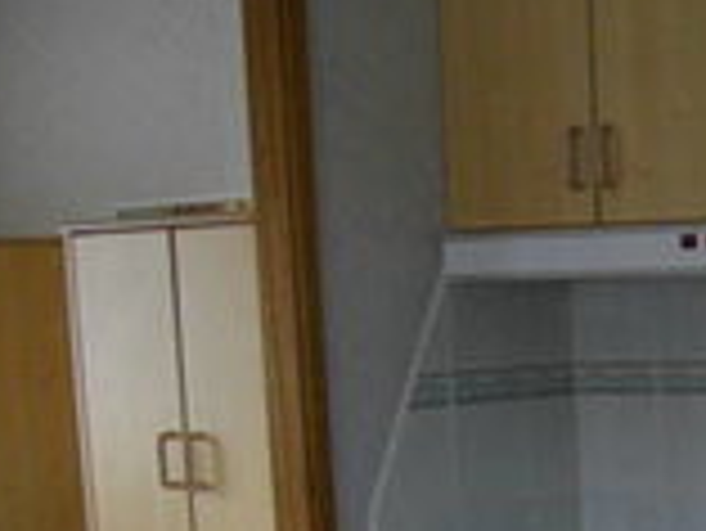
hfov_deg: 18.1
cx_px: 1016
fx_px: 2000
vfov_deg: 14.6
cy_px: 648
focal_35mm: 98
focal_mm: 5.7
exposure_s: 1/80
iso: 200
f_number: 2.9
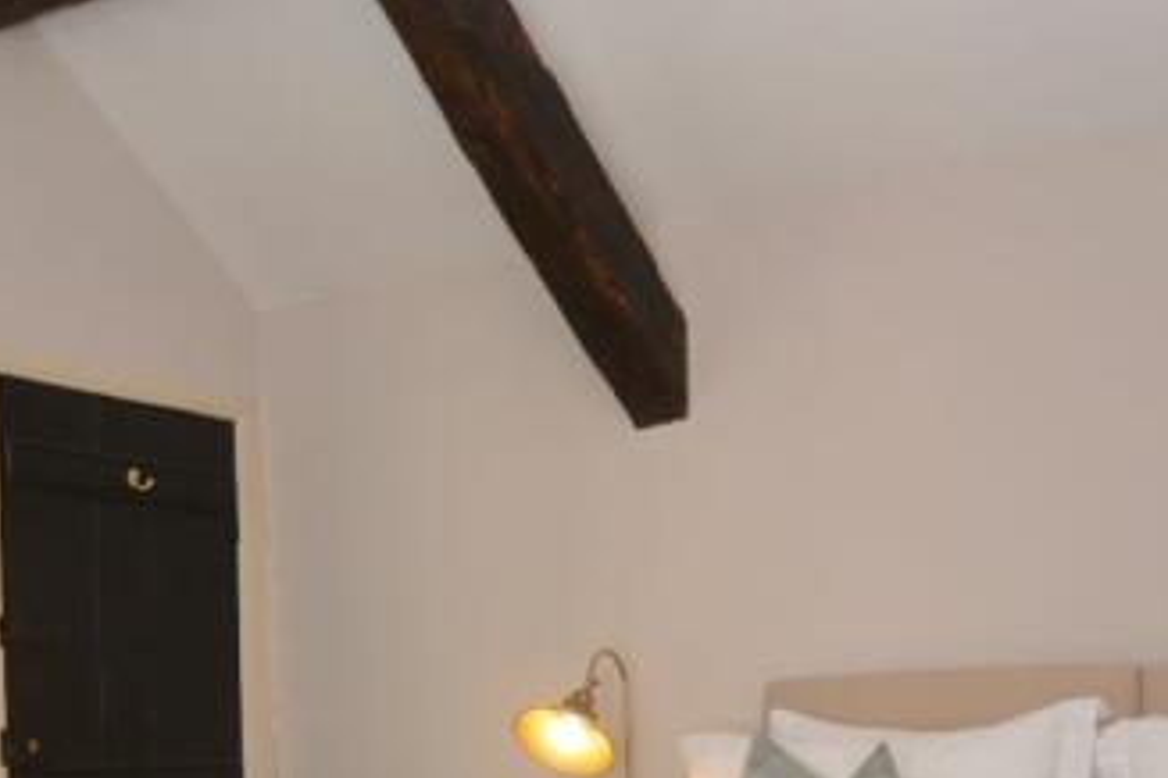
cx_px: 614
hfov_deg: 41.9
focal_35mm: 47
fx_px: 1525
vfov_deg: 27.2
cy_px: 758
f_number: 4
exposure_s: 1/60
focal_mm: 10
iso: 320
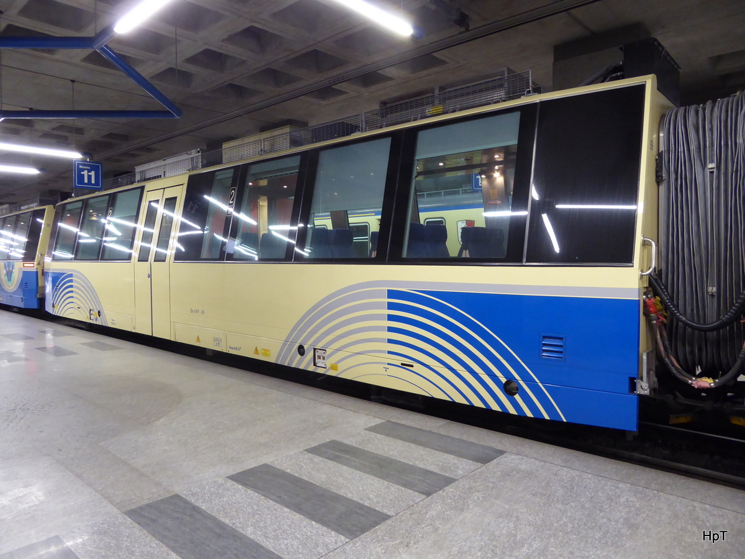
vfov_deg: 54.9
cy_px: 280
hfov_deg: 69.4
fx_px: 538
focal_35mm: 25
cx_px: 372
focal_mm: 4.3
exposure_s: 1/13
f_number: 3.3
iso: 400
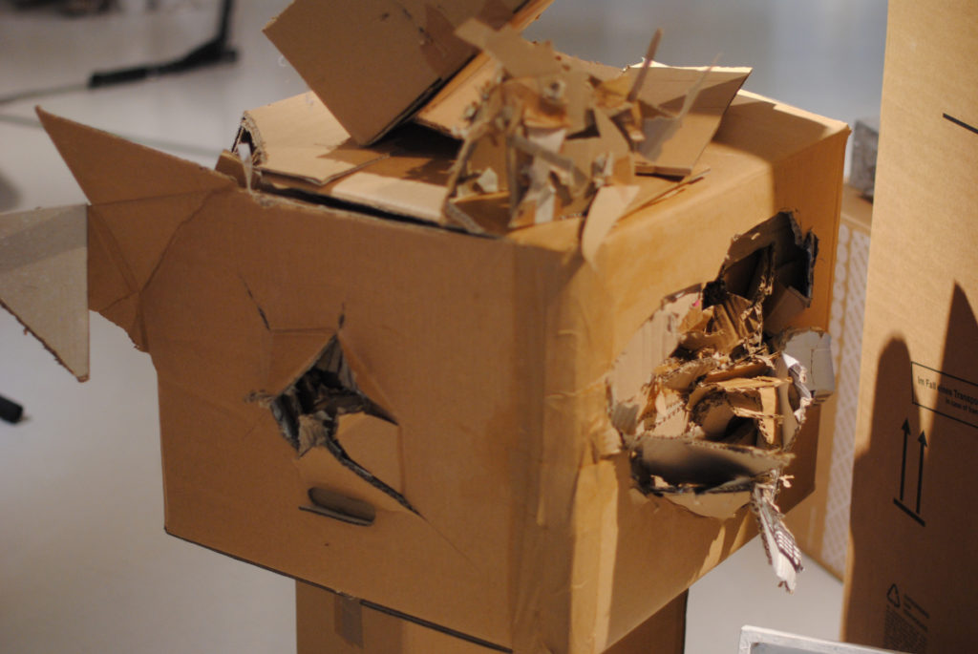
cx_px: 489
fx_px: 2039
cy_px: 327
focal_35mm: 75
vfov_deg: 18.2
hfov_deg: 27.0
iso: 400
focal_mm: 50
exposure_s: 1/500
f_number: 1.4
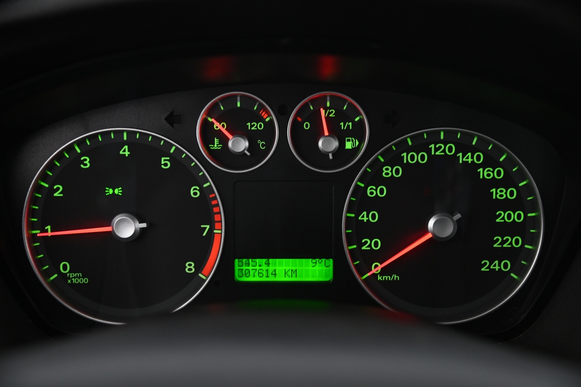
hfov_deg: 39.6
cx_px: 290
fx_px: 806
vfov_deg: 26.9
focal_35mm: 50
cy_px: 194
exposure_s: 1/15
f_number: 4
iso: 2000
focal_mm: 50
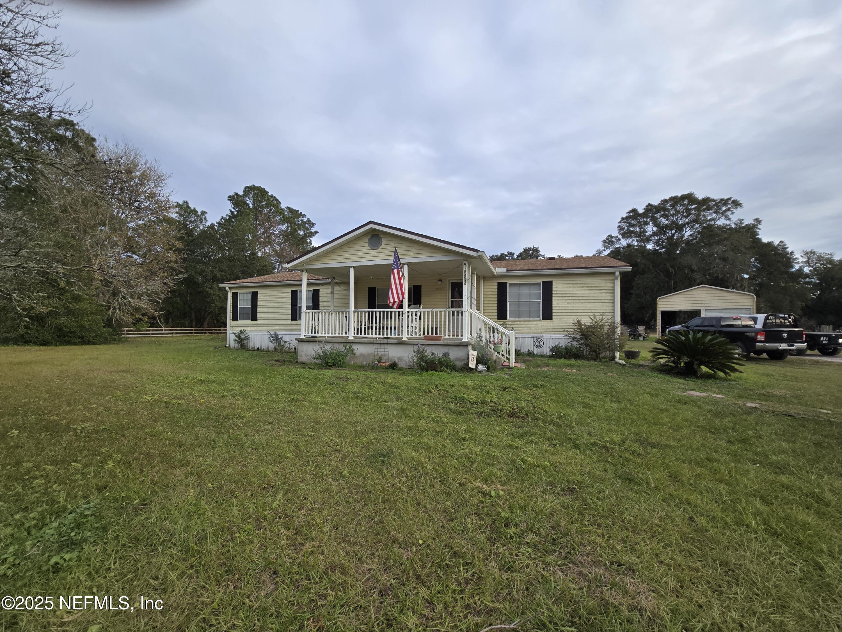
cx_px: 421
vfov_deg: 89.9
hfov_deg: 106.2
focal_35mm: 13
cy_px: 316
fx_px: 316
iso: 50
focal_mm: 2.2
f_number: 2.2
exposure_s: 1/682
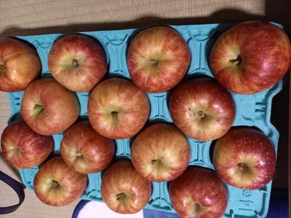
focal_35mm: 25
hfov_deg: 69.4
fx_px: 210
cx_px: 146
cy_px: 109
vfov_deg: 54.9
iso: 800
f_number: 1.8
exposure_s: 1/20
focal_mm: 4.65
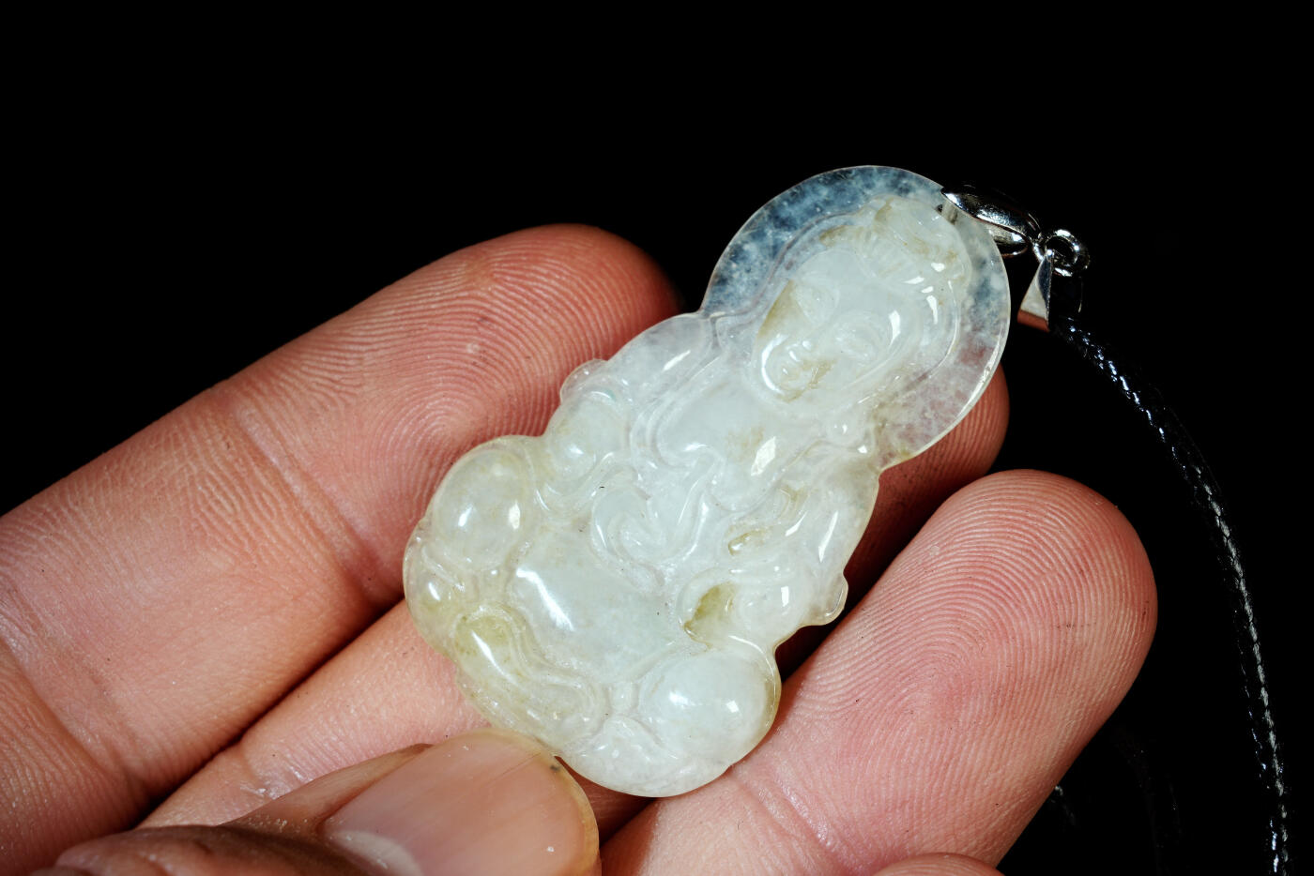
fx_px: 5731
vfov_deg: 8.7
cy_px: 438
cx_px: 657
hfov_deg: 13.1
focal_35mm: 157
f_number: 18
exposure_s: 1/160
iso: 100
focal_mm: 105
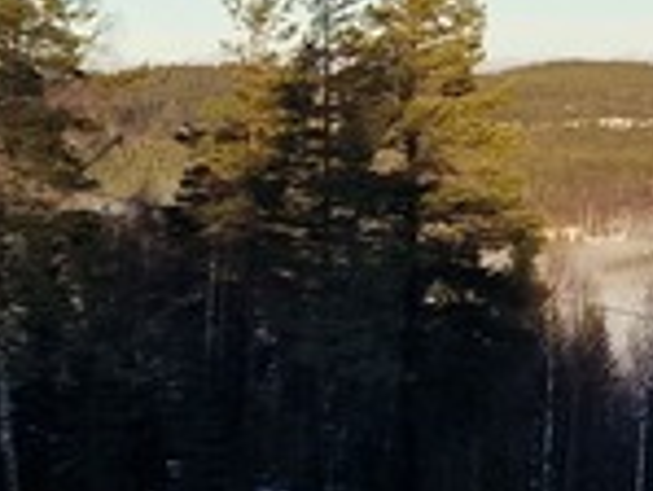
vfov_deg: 9.3
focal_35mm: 158
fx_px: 2983
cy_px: -66
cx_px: 1376
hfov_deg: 11.1
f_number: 1.8
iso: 50
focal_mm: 6.4
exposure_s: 1/714
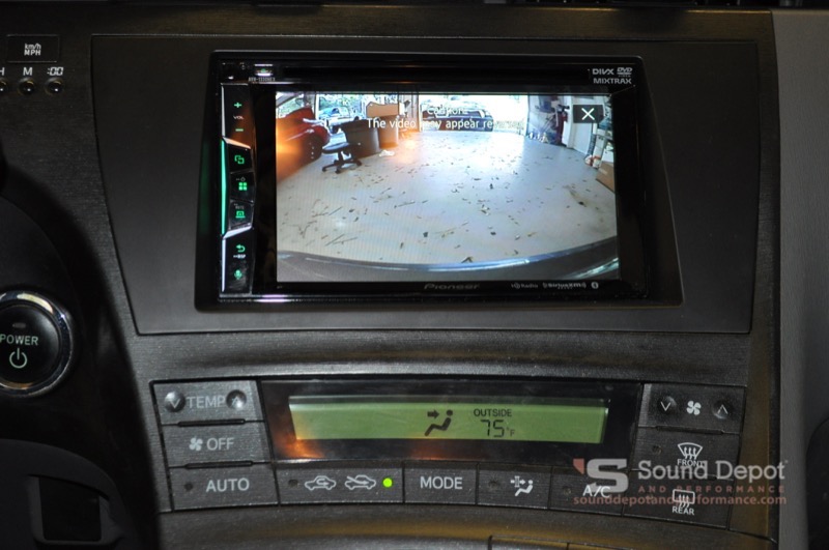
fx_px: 1449
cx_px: 414
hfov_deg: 31.9
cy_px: 275
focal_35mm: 63
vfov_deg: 21.5
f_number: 5.3
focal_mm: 42
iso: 800
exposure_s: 1/60
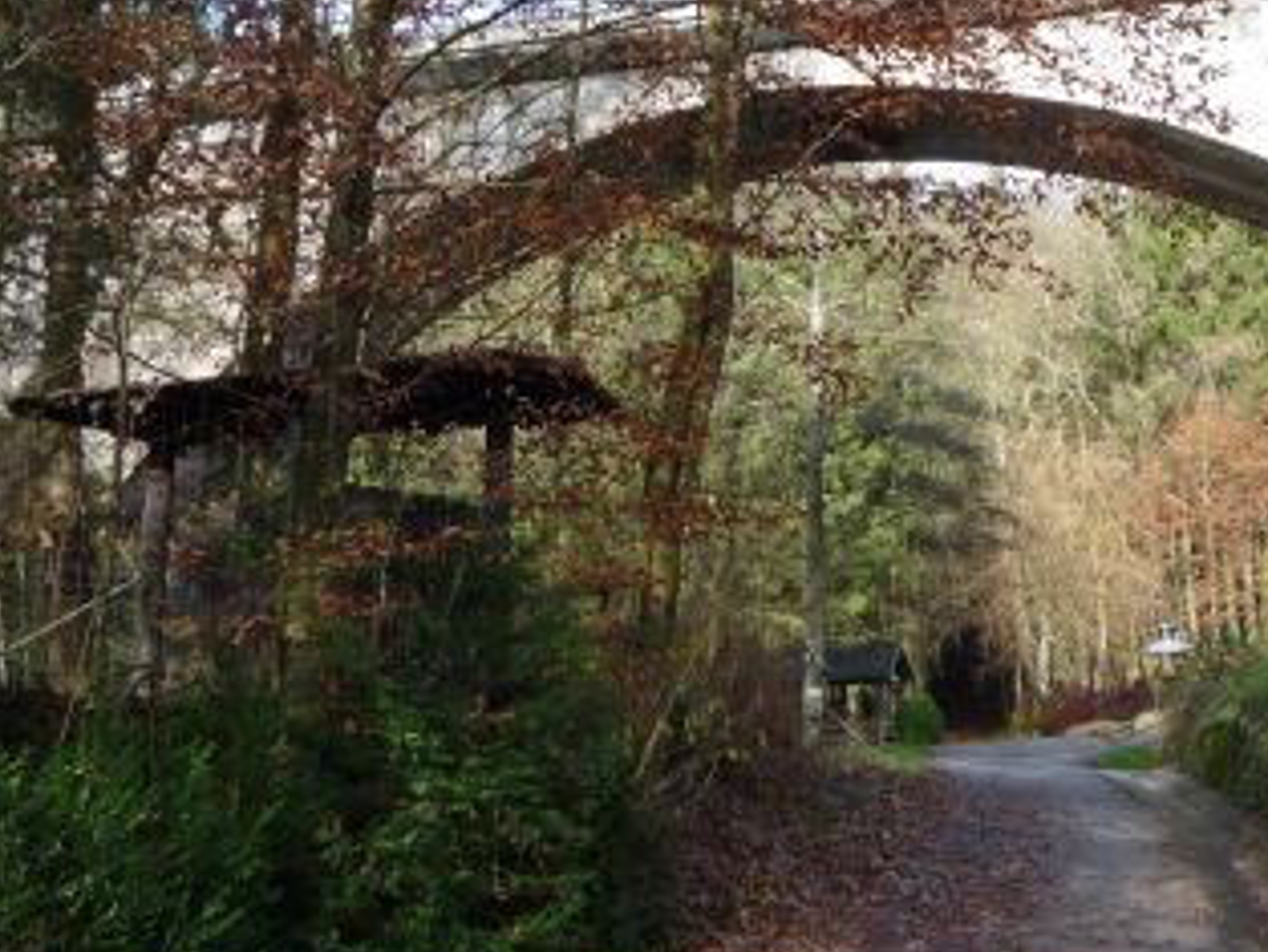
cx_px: 774
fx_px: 1796
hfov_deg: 38.7
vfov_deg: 29.6
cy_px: 373
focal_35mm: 49
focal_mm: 5.2
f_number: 4
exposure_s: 1/100
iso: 100
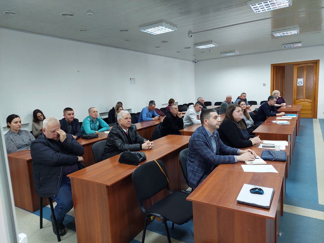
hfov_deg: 71.6
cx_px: 162
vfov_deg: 56.8
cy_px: 122
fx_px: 225
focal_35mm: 24
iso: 250
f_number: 1.8
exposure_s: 1/50
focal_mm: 5.23
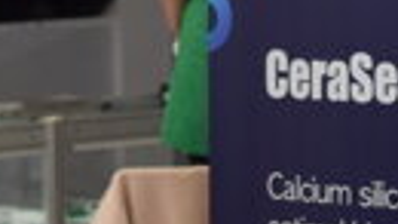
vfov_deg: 3.9
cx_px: -18
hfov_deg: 6.9
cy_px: -103
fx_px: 3302
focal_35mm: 313
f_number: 4.2
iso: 400
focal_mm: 30
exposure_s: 1/60
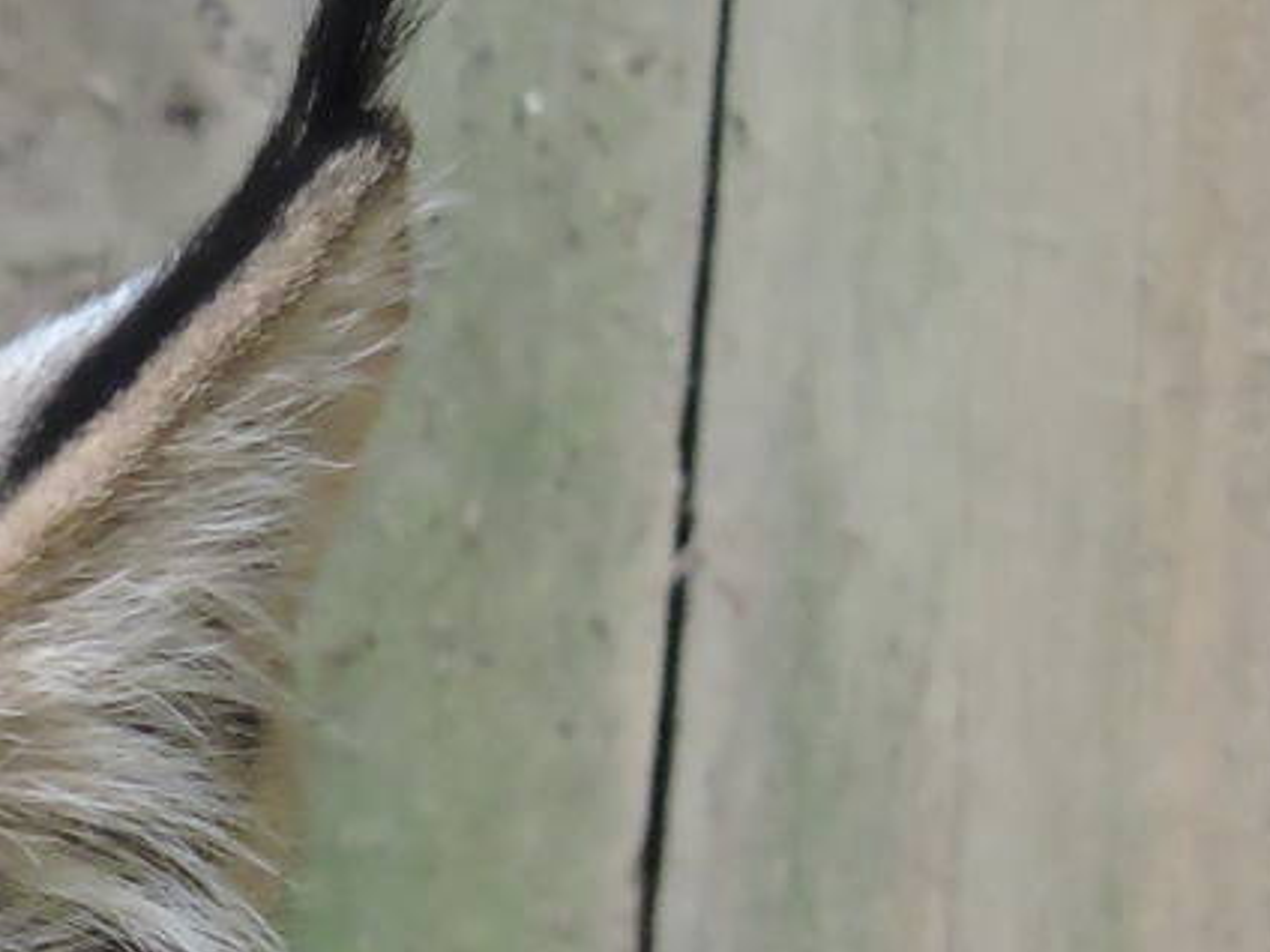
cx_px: -674
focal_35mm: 3018
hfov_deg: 0.7
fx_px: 110725
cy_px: 1003
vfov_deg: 0.5
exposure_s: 1/80
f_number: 5.2
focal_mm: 142.7
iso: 800
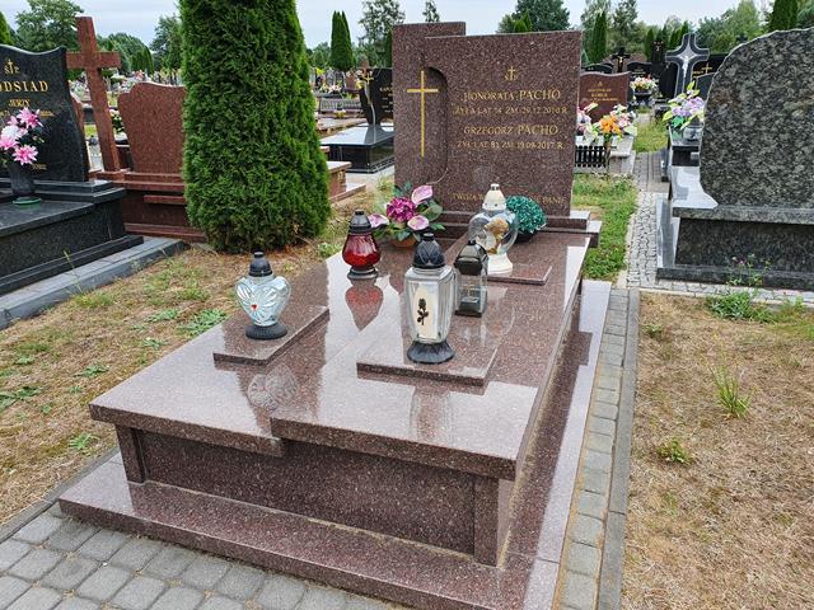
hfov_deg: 67.3
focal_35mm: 26
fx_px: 611
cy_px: 305
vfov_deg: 53.1
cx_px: 407
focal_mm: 4.32
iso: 50
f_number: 2.4
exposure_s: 1/514
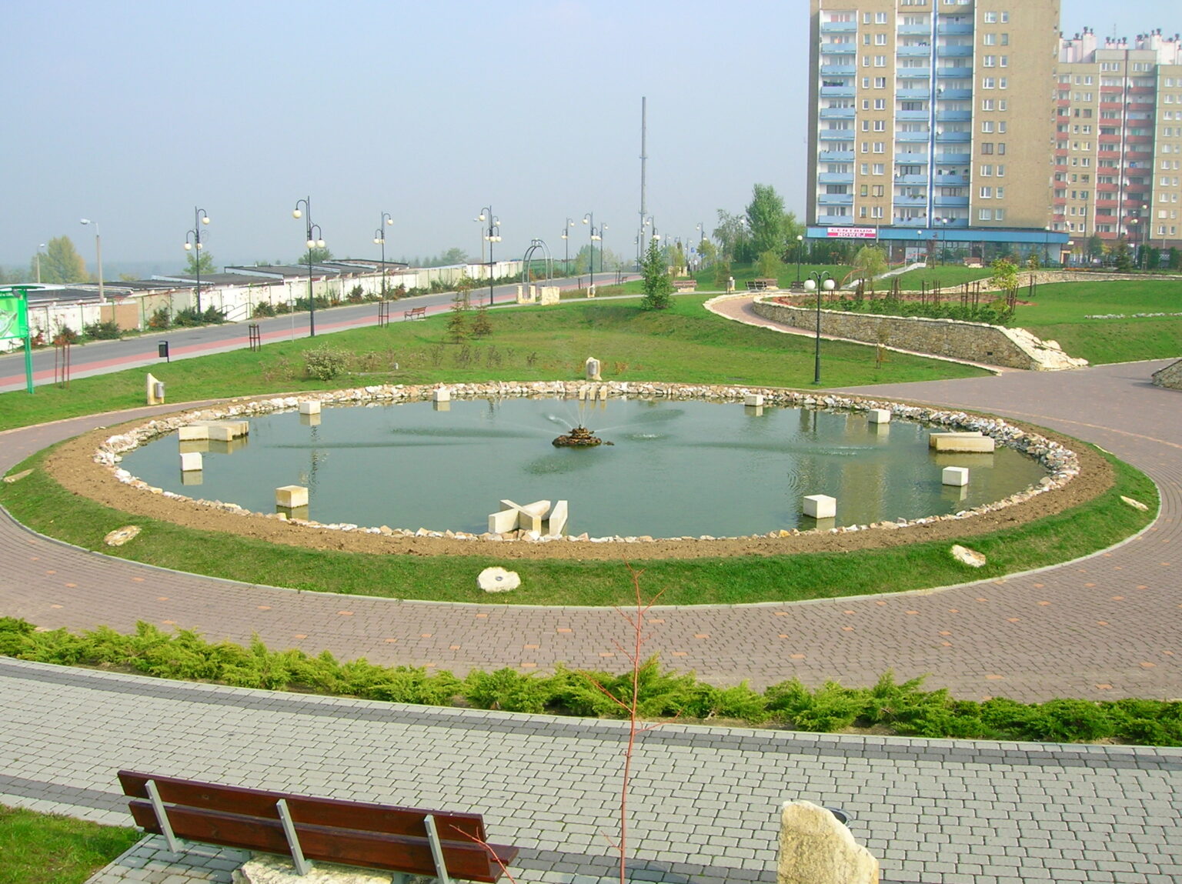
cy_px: 442
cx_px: 591
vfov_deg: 41.7
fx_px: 1160
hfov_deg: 54.0
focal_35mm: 34
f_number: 4.9
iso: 50
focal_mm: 5.7
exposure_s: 1/191
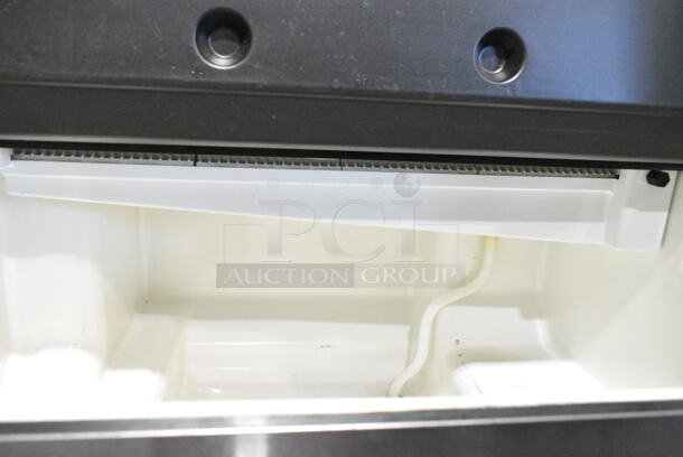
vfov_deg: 43.7
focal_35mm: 30
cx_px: 342
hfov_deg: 61.9
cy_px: 228
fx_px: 570
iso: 6400
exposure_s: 1/200
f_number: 7.1
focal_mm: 20
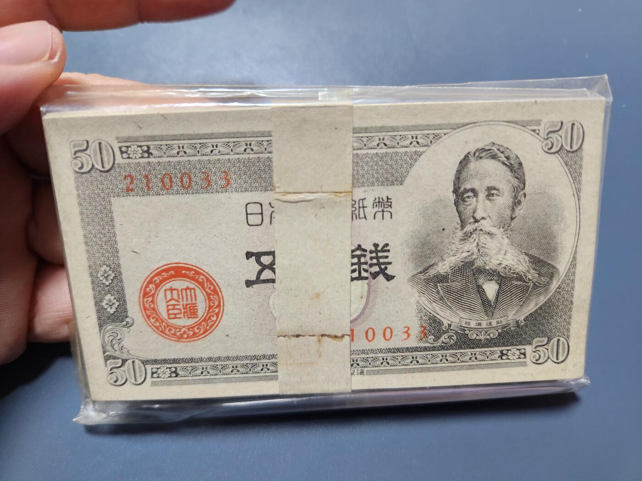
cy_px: 240
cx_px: 321
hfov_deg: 73.9
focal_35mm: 23
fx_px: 427
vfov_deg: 58.9
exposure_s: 1/33.4
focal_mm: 5.4
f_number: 1.8
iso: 500
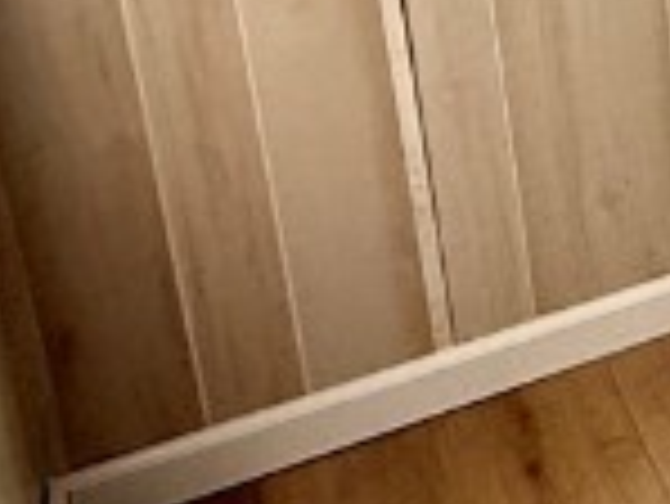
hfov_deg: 14.1
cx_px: 1610
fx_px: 1860
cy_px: -396
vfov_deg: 13.8
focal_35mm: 96
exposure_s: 1/99
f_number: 2.2
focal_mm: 2.22
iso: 125
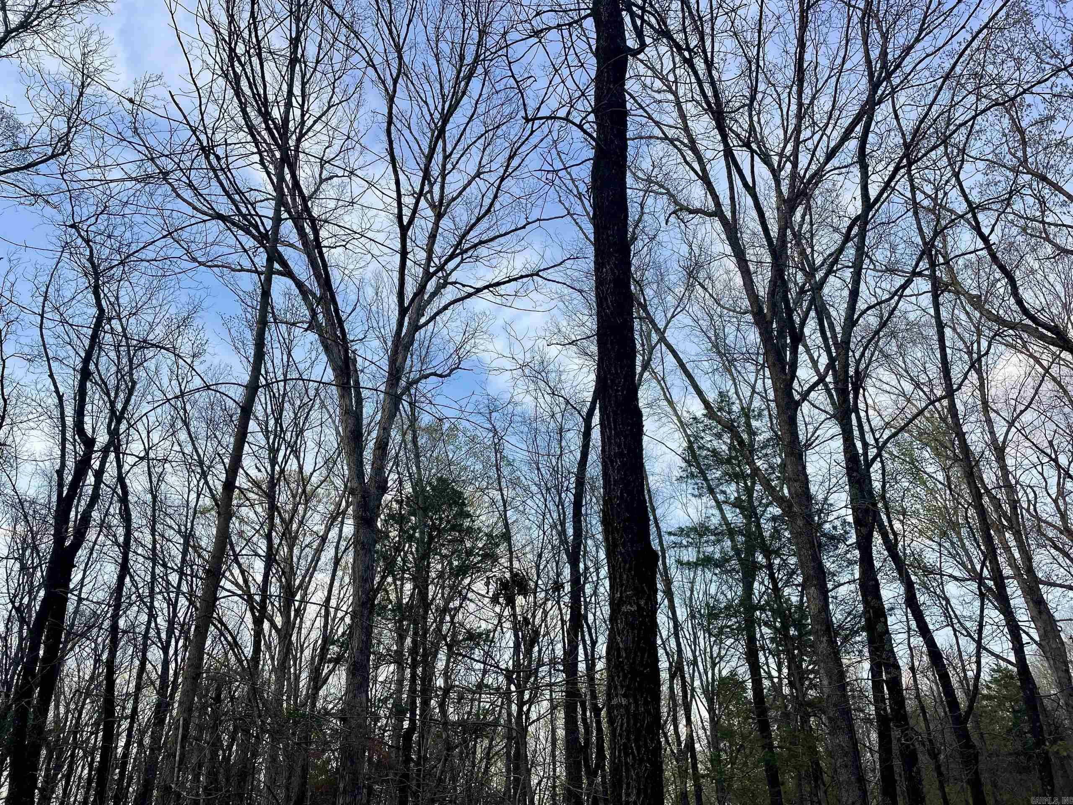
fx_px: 806
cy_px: 402
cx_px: 536
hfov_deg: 67.3
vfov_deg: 53.1
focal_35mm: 26
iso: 32
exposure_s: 1/1103
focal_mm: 4.2
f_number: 1.6
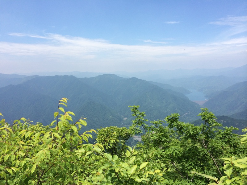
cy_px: 92
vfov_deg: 46.8
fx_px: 214
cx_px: 124
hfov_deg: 60.0
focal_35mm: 30
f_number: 2.2
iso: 40
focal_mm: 4.12
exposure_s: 1/2283
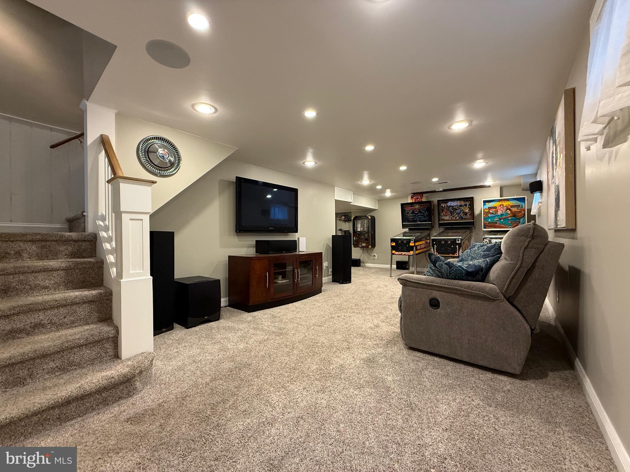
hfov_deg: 102.1
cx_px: 315
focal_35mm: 14
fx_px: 255
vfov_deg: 85.7
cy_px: 236
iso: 400
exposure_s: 1/60
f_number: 2.2
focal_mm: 2.22
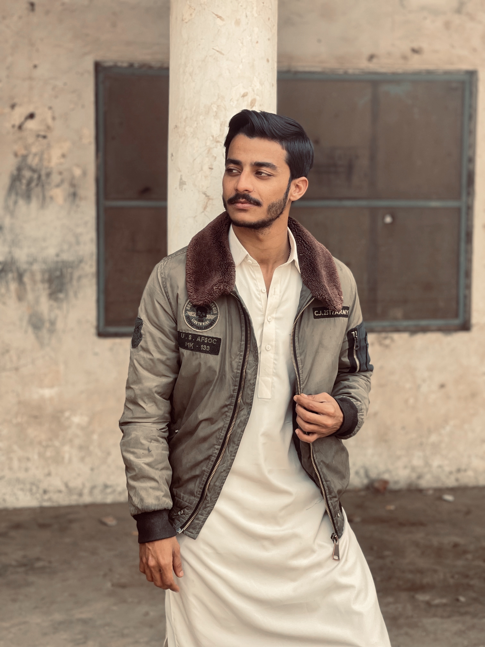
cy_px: 324
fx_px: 1196
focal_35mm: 64
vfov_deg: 30.3
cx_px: 242
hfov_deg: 22.9
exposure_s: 1/370
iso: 32
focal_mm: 7.5
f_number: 2.2
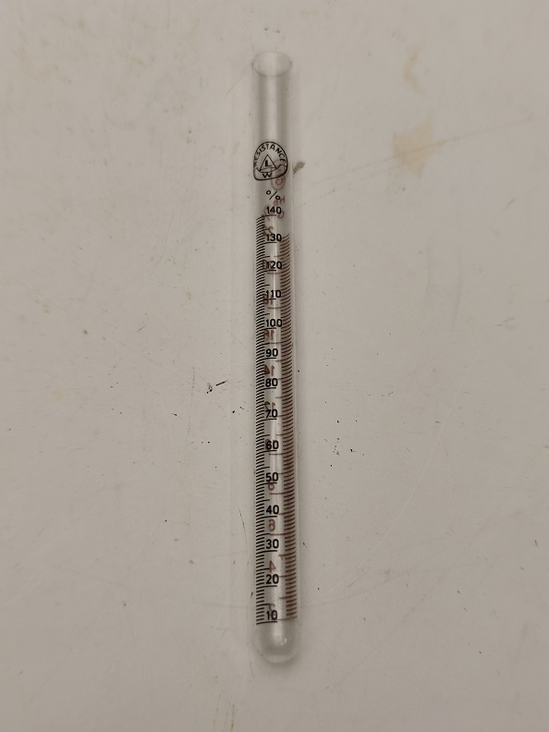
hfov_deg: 30.3
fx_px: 1015
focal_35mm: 48
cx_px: 274
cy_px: 366
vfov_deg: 39.7
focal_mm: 6.72
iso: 204
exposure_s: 1/100
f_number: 1.69
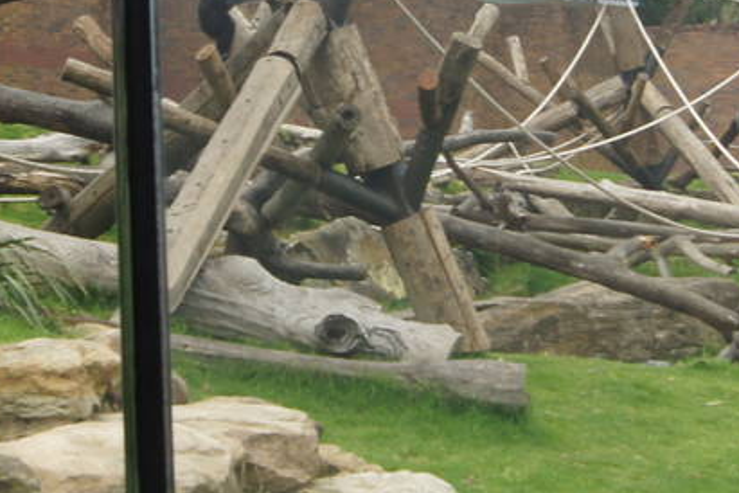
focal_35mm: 105
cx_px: 415
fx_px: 2155
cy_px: 40
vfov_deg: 12.9
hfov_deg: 19.4
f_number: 7.1
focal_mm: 18
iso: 100
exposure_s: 1/60
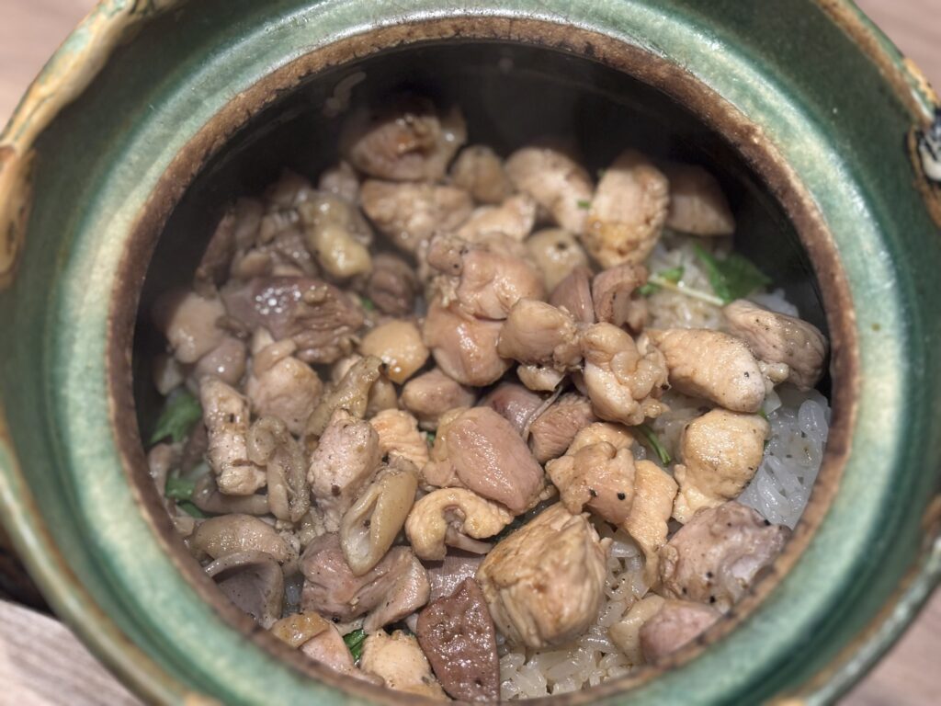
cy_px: 353
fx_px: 1414
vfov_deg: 28.0
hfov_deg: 36.8
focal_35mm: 52
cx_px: 470
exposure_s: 1/30
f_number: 1.6
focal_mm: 5.96
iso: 320
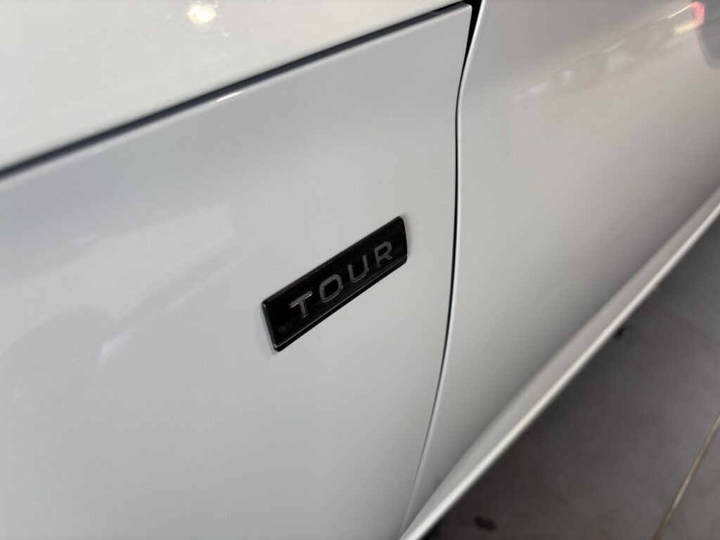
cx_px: 360
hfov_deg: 67.3
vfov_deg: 53.1
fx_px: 541
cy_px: 270
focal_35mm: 26
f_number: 1.6
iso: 64
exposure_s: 1/100
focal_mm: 5.96
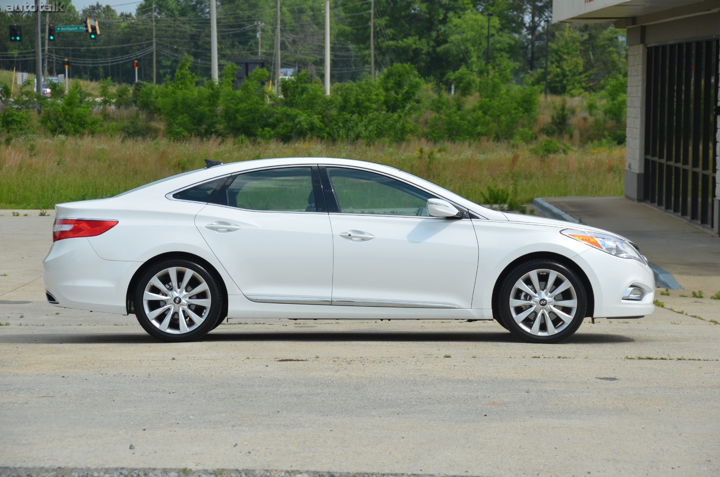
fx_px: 2694
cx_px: 360
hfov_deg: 15.2
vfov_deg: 10.1
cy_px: 238
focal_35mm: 135
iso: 400
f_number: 7.1
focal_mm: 90
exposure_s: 1/1600
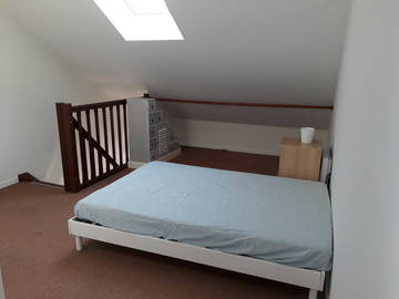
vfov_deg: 51.4
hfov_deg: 65.3
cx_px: 200
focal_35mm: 27
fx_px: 311
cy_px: 150
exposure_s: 1/33
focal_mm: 3.6
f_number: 1.9
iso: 64
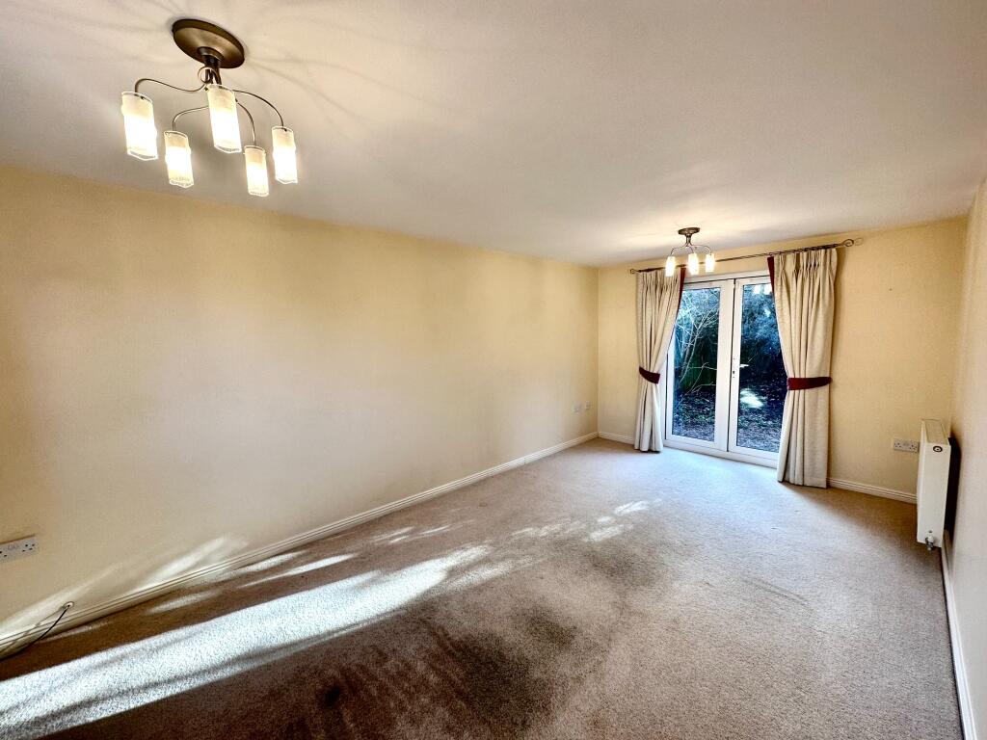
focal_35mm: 14
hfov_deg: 102.1
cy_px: 370
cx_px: 494
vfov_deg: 85.7
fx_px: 399
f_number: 2.2
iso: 64
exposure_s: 1/100
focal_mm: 2.22
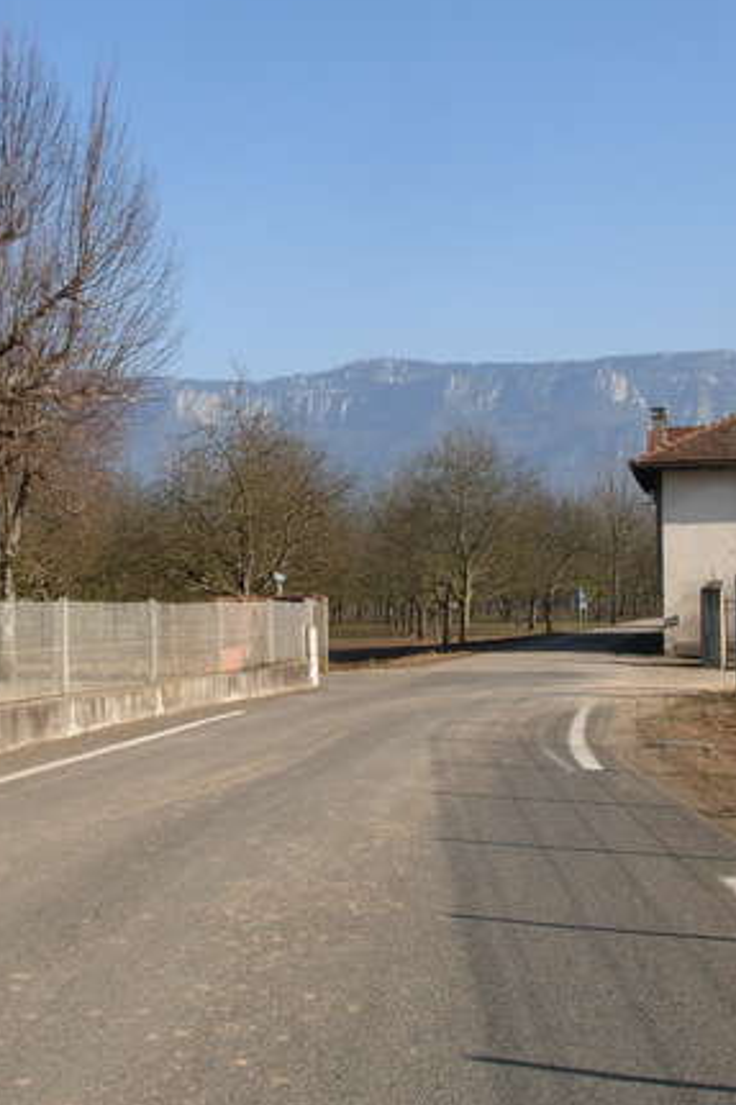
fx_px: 1688
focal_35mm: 55
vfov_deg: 36.3
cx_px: 400
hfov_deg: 24.6
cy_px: 536
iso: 79
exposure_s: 1/384
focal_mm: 6.3
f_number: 4.9
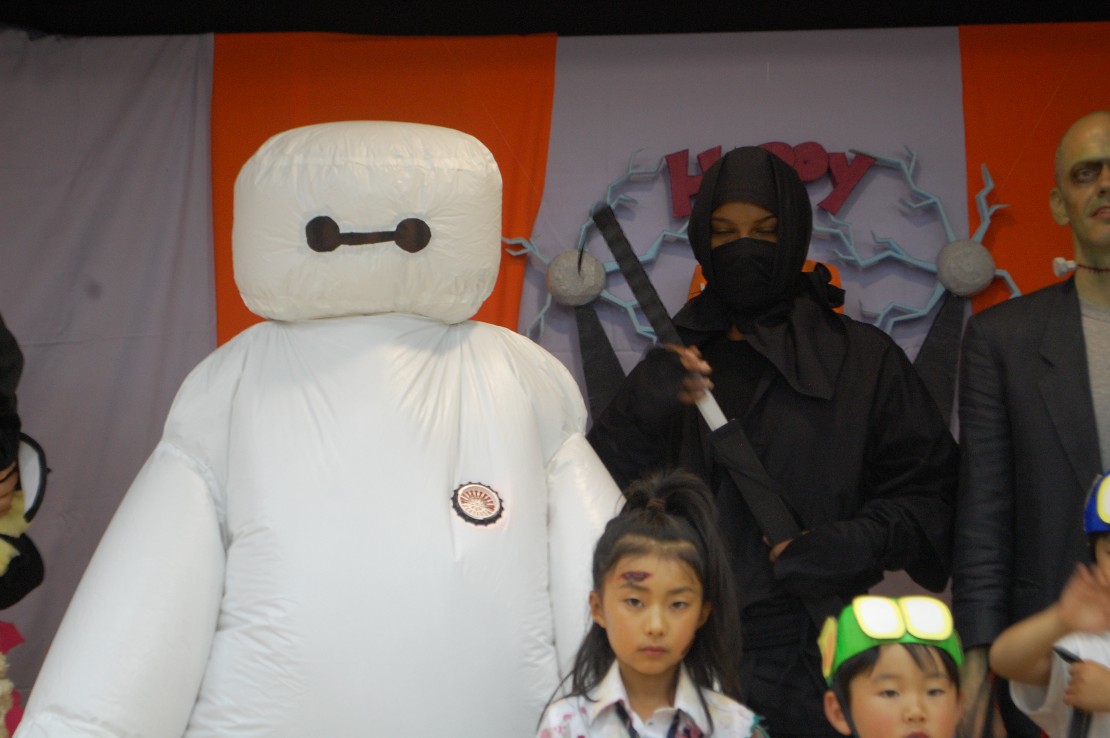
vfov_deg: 16.5
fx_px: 2541
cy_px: 369
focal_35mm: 82
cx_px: 555
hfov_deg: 24.6
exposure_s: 1/13
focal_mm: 55
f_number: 5.6
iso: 800
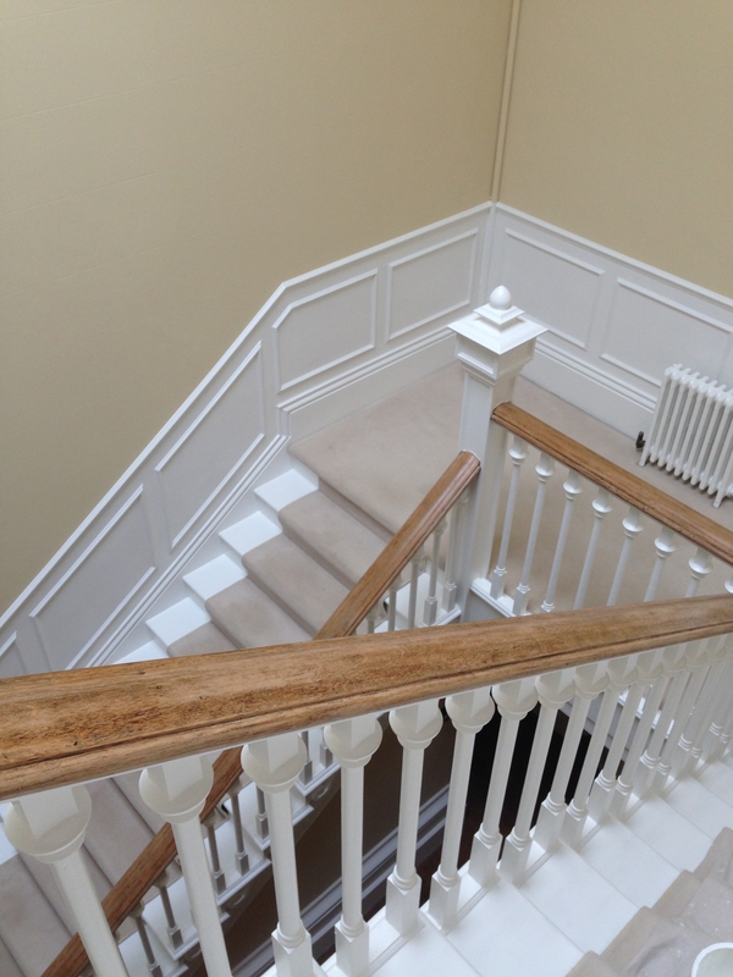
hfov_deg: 42.9
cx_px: 366
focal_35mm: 33
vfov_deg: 55.4
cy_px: 488
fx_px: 932
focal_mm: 4.12
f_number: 2.4
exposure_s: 1/30
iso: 50
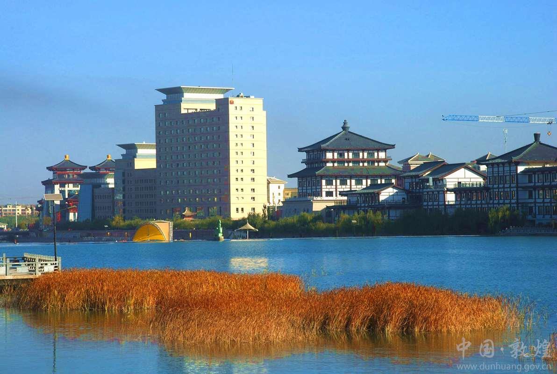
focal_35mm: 120
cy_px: 187
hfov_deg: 17.0
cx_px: 278
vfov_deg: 11.5
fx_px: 1860
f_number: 18
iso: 100
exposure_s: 1/100
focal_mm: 80
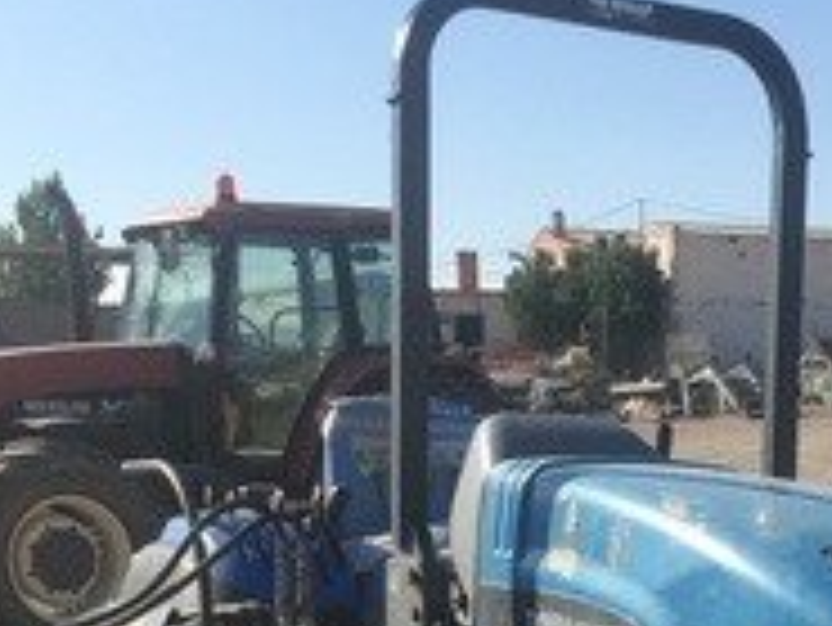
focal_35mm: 86
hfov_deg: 21.9
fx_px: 2068
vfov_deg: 16.2
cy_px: 824
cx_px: 830
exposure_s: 1/1202
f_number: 2.2
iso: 25
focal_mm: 4.15
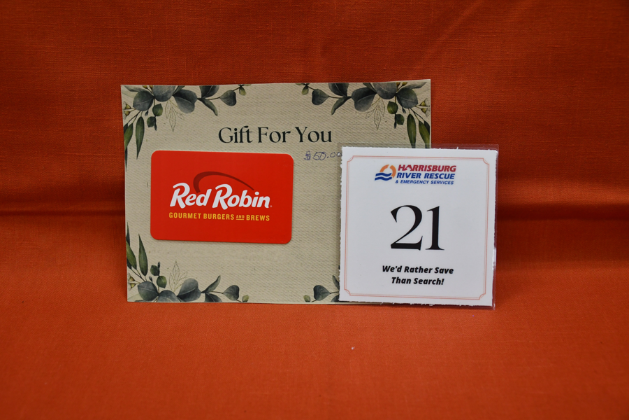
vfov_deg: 33.4
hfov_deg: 48.5
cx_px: 314
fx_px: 699
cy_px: 210
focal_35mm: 40
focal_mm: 27
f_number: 4.5
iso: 800
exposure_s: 1/80
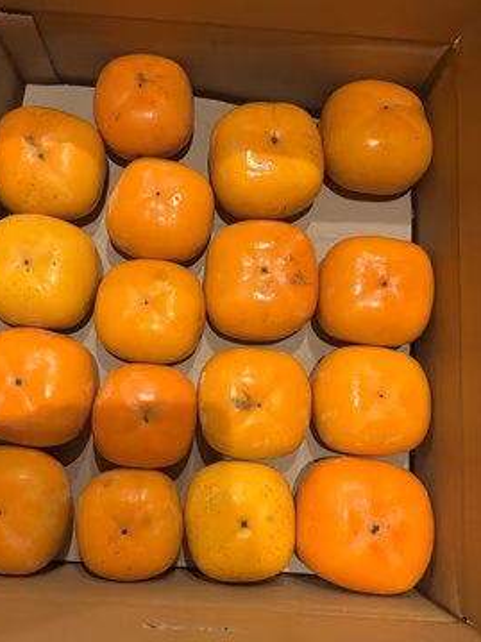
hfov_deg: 48.1
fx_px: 538
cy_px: 327
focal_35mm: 29
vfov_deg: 61.7
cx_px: 216
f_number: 1.6
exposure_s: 1/60
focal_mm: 5.96
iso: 500
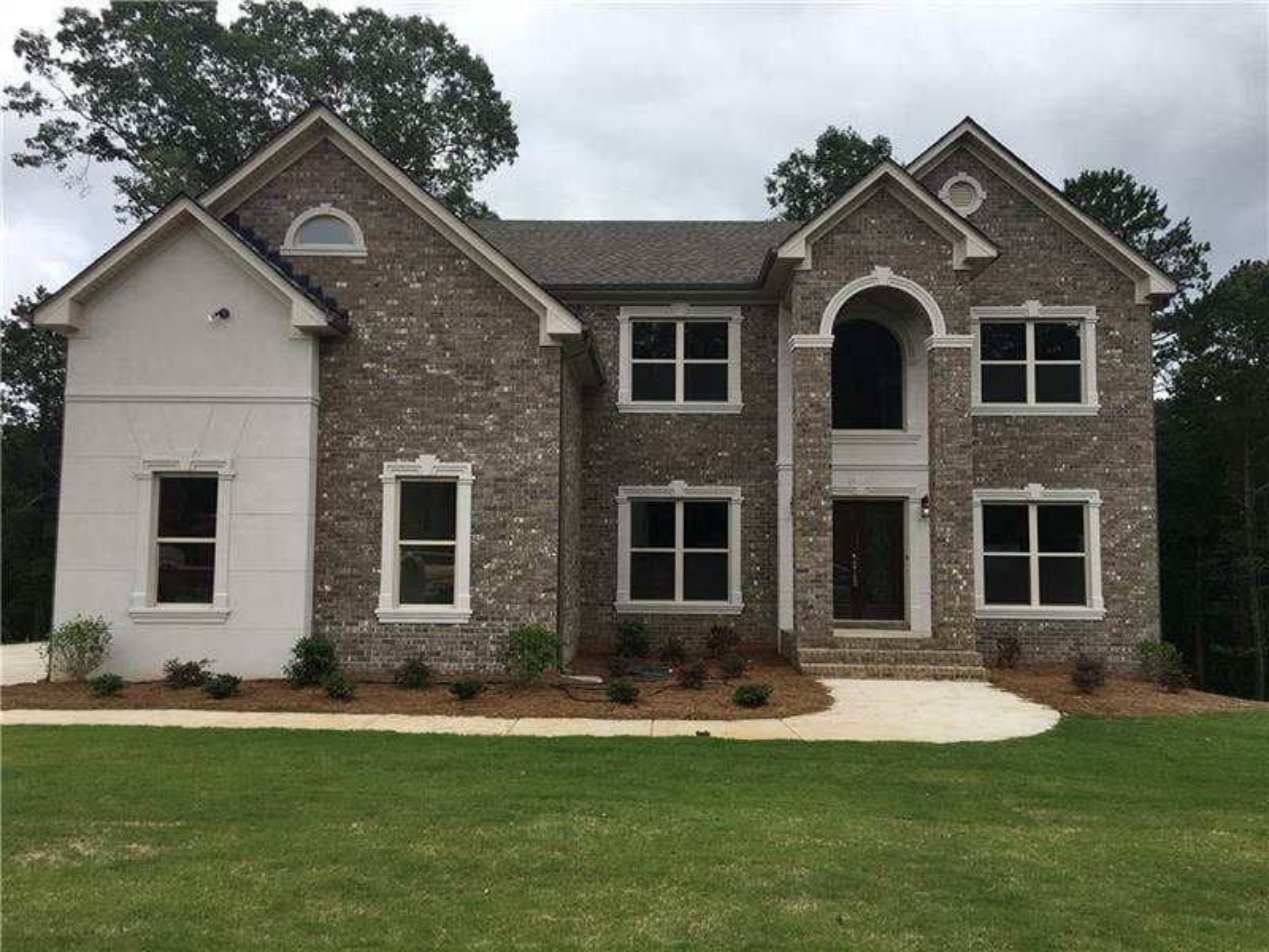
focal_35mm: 29
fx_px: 1063
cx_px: 634
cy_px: 476
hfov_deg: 61.7
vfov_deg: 48.2
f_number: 2.2
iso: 25
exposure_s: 1/916
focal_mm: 4.15
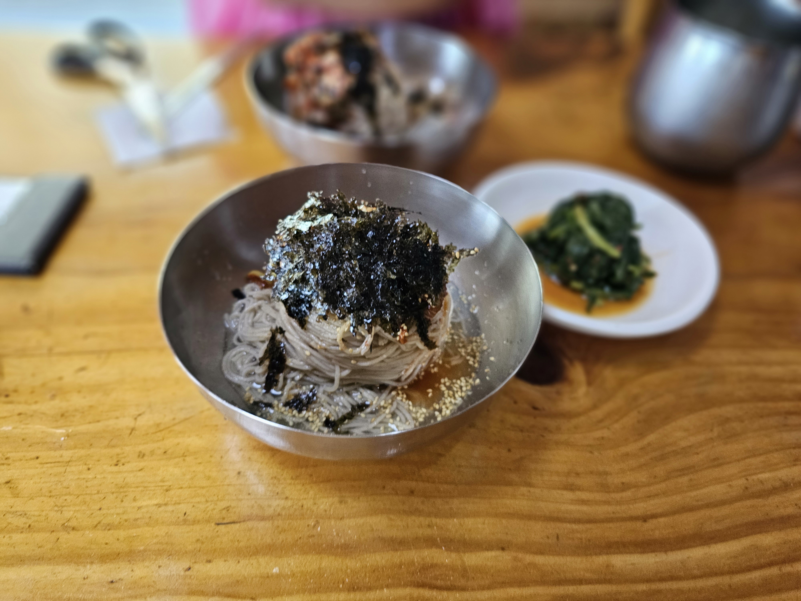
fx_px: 532
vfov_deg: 58.9
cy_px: 300
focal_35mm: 23
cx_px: 400
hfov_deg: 73.9
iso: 500
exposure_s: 1/120
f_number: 1.7
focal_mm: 6.3
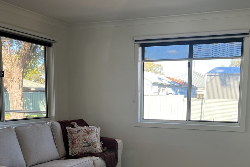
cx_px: 140
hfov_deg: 43.5
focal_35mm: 45
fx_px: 313
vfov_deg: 29.2
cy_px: 132
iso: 50
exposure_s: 1/153
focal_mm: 5.1
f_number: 1.6
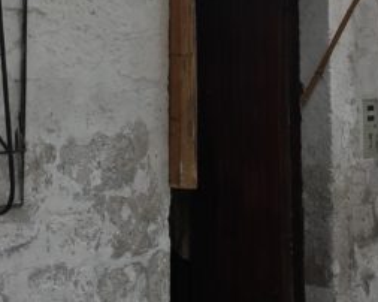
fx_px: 917
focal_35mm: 82
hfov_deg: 23.3
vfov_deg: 18.2
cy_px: -10
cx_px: 163
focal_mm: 4.15
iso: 25
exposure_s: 1/150
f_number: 2.2
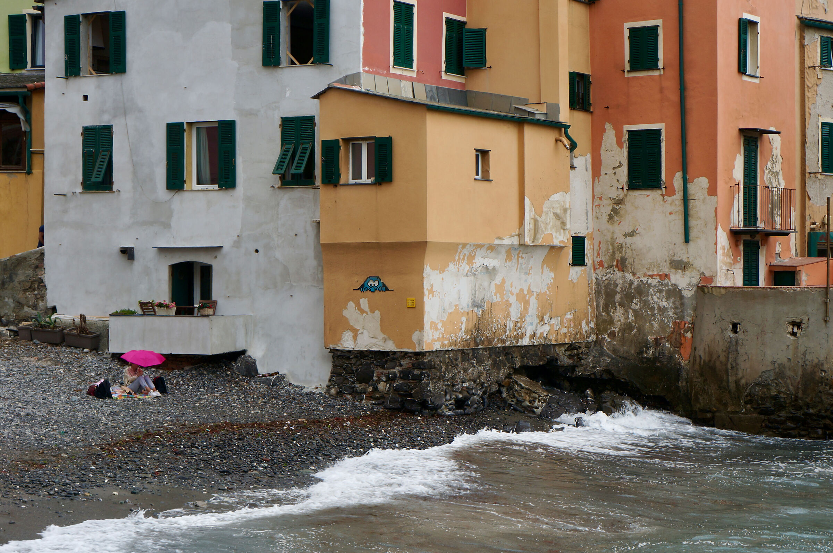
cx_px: 416
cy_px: 276
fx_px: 1491
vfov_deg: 21.0
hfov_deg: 31.2
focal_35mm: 64
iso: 100
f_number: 8
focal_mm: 43
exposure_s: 1/125
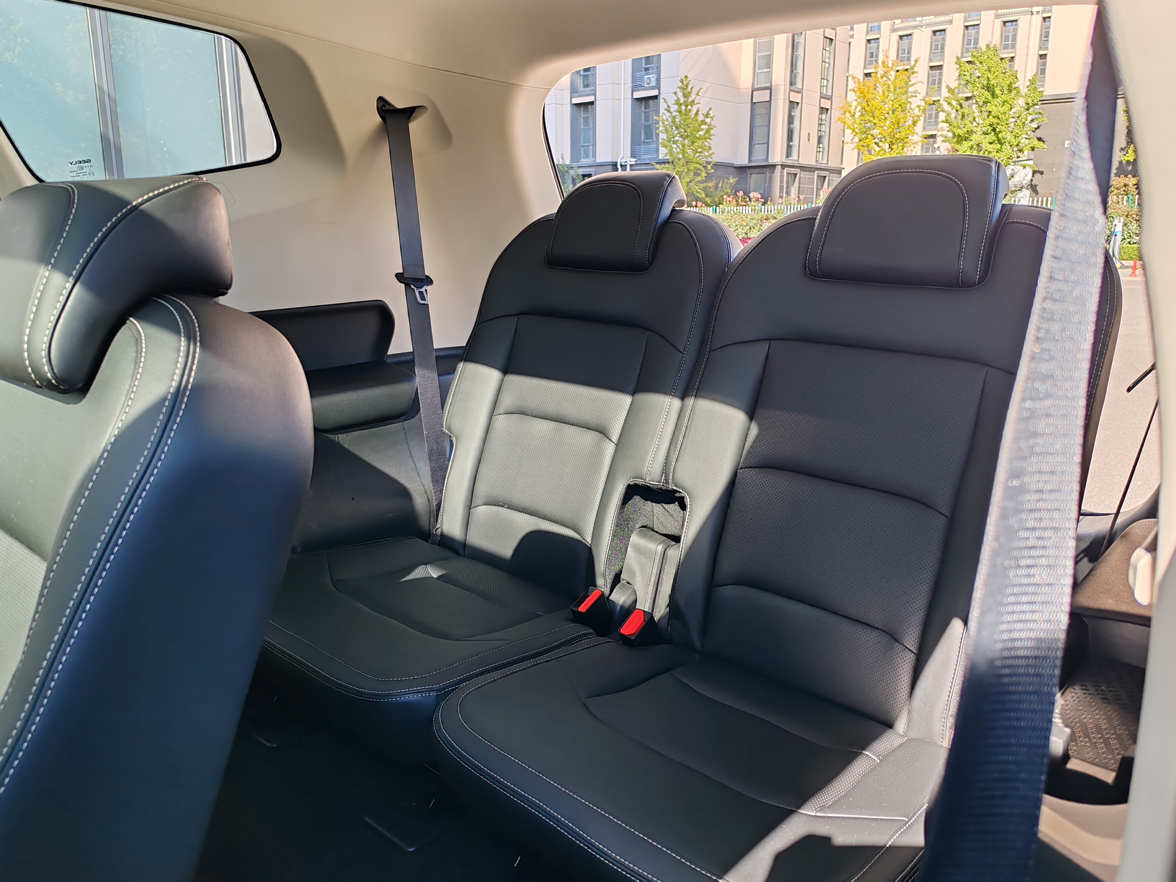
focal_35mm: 27
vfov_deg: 51.4
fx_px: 917
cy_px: 441
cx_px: 588
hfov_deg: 65.3
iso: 100
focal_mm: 6.12
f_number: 1.9
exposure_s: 1/100
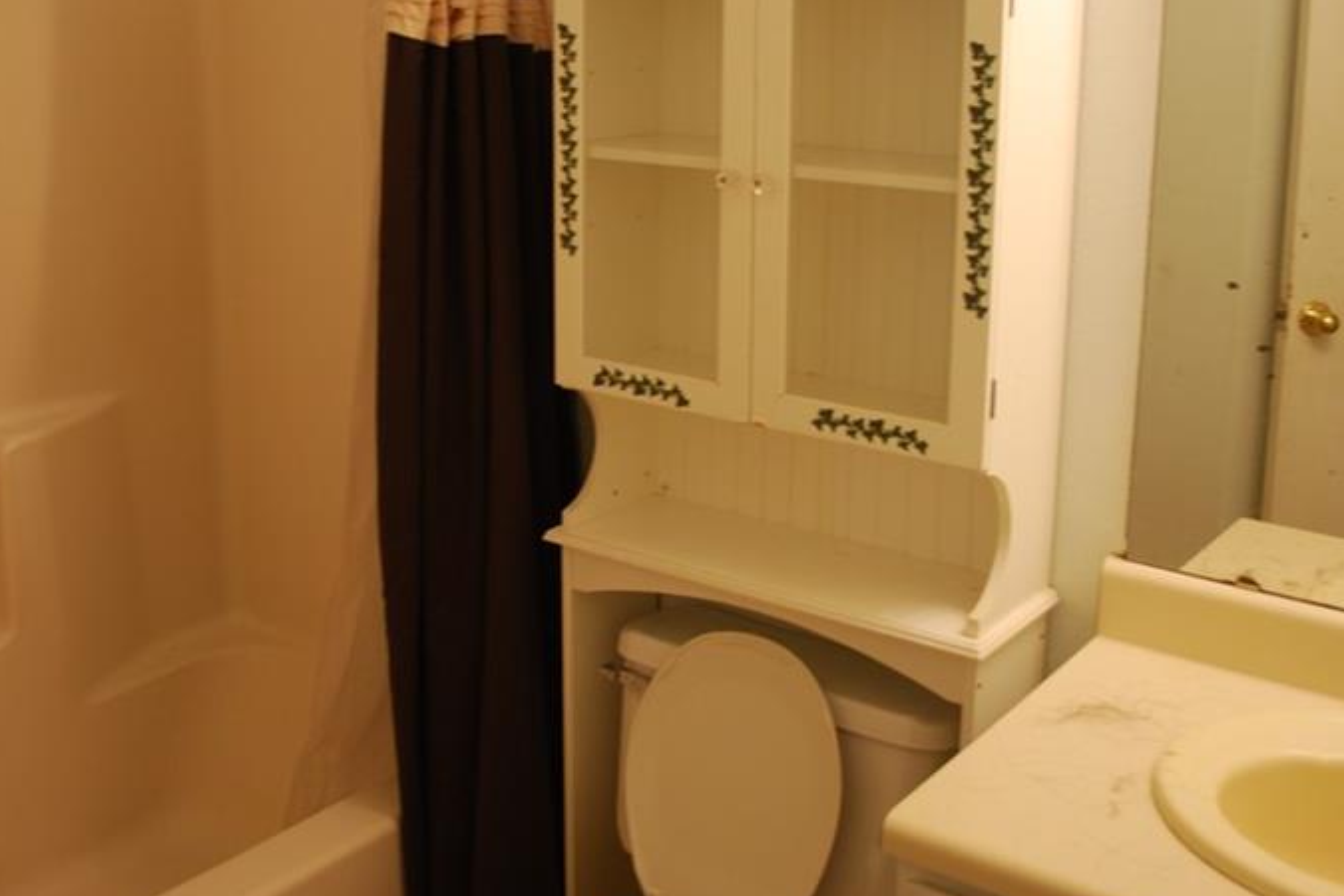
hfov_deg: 47.4
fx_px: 1531
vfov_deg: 32.3
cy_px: 291
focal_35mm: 41
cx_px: 627
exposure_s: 1/30
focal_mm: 18
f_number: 3.5
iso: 220
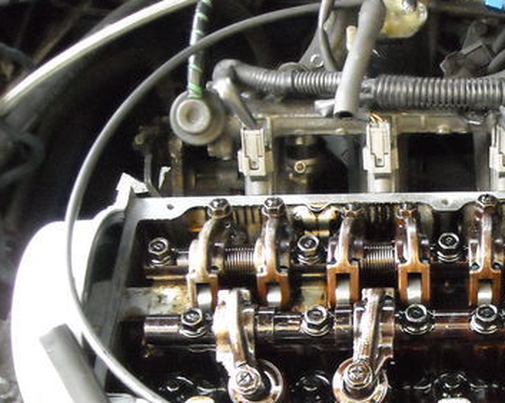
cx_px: 455
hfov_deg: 29.3
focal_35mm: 62
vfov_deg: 24.3
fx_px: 926
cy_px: 312
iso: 800
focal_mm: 5.7
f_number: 2.8
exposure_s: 1/60
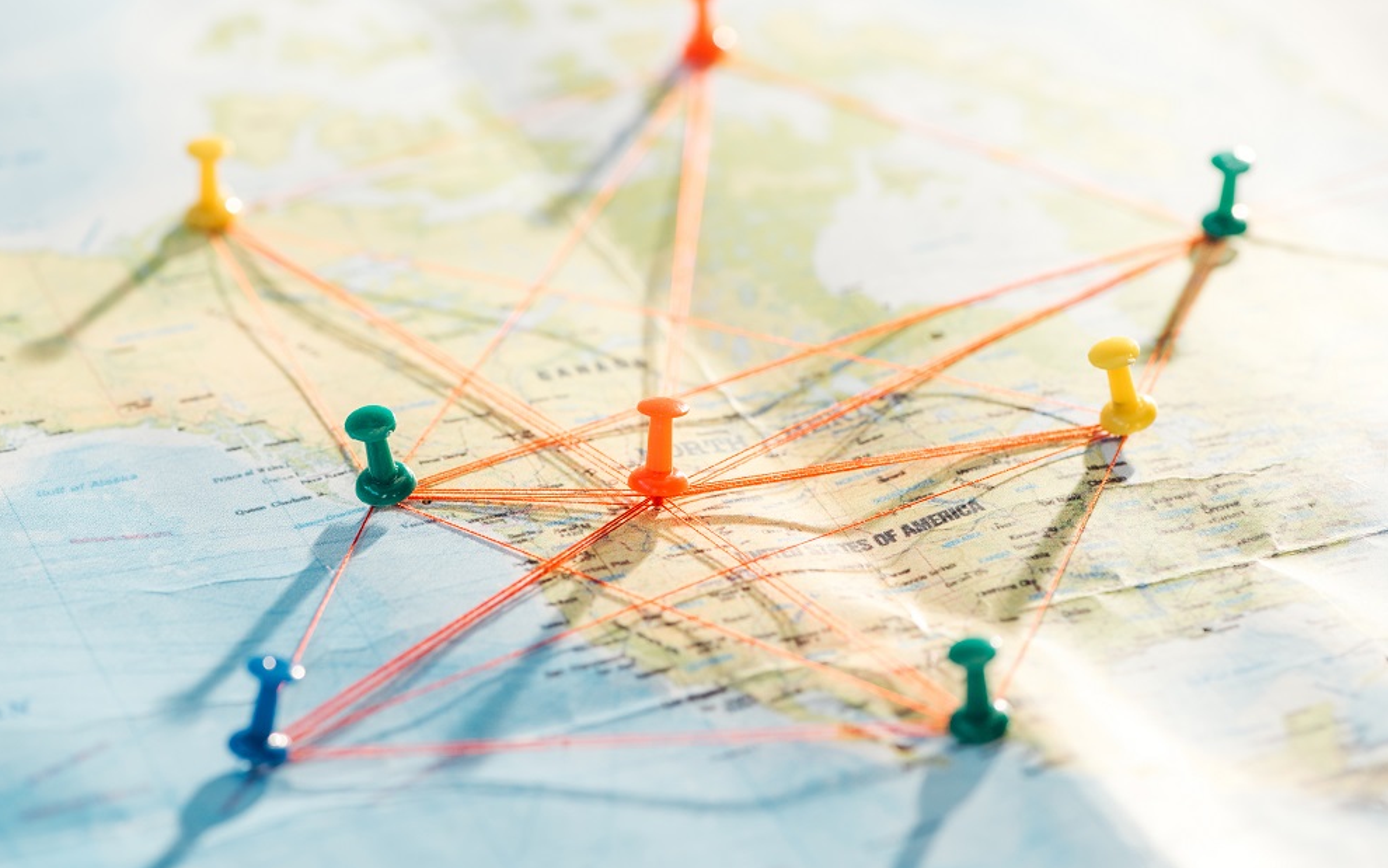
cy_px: 419
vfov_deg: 12.1
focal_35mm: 108
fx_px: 4086
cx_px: 692
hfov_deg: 19.3
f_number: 7.1
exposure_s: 1/8
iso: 500
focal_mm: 105
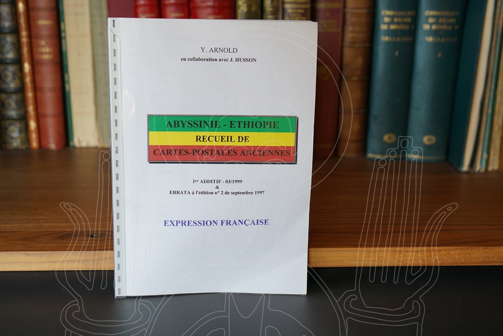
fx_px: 699
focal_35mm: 50
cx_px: 252
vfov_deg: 27.0
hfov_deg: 39.6
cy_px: 168
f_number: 4
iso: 160
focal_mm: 50
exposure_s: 1/60
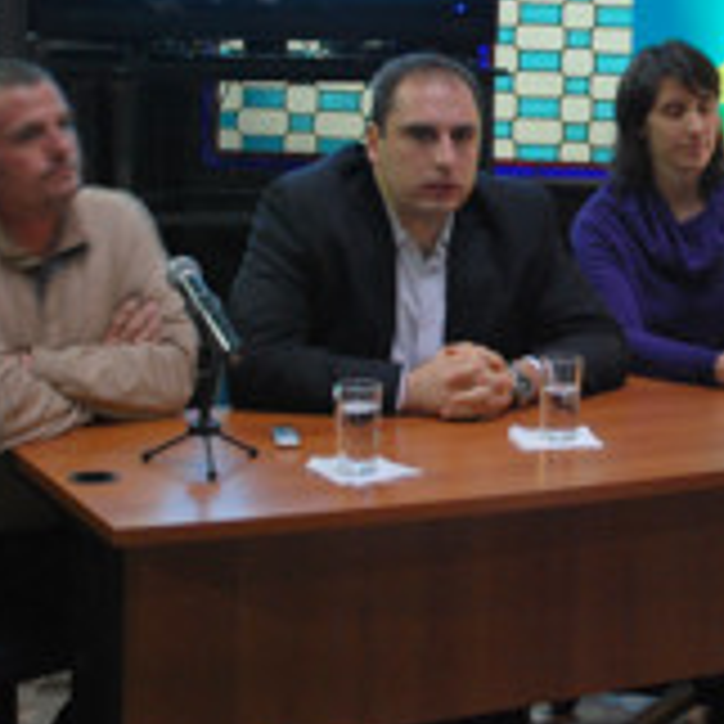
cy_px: 166
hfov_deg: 19.1
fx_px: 2106
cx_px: 688
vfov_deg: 19.3
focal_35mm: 89
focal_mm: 28
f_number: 4.5
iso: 400
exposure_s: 1/5
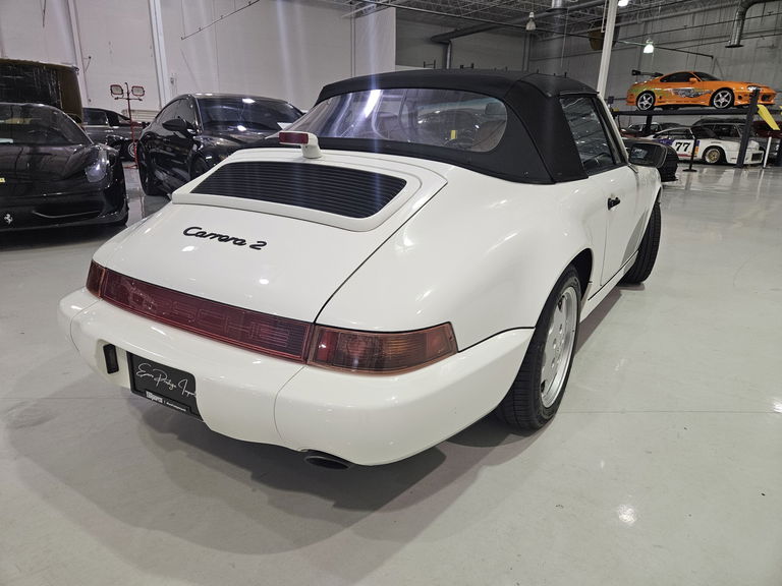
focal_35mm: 23
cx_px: 391
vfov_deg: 58.9
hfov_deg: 73.9
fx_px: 520
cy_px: 293
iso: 250
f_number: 1.8
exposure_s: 1/120
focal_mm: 5.4
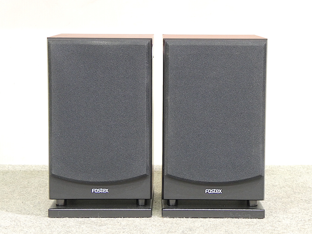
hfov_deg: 21.8
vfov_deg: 16.4
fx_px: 811
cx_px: 156
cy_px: 117
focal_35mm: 90
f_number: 4.9
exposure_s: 1/2.5
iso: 200
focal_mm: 16.1
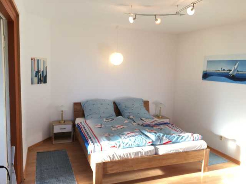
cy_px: 92
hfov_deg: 61.7
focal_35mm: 29
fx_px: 206
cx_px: 123
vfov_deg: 48.2
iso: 25
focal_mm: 4.15
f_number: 2.2
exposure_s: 1/50
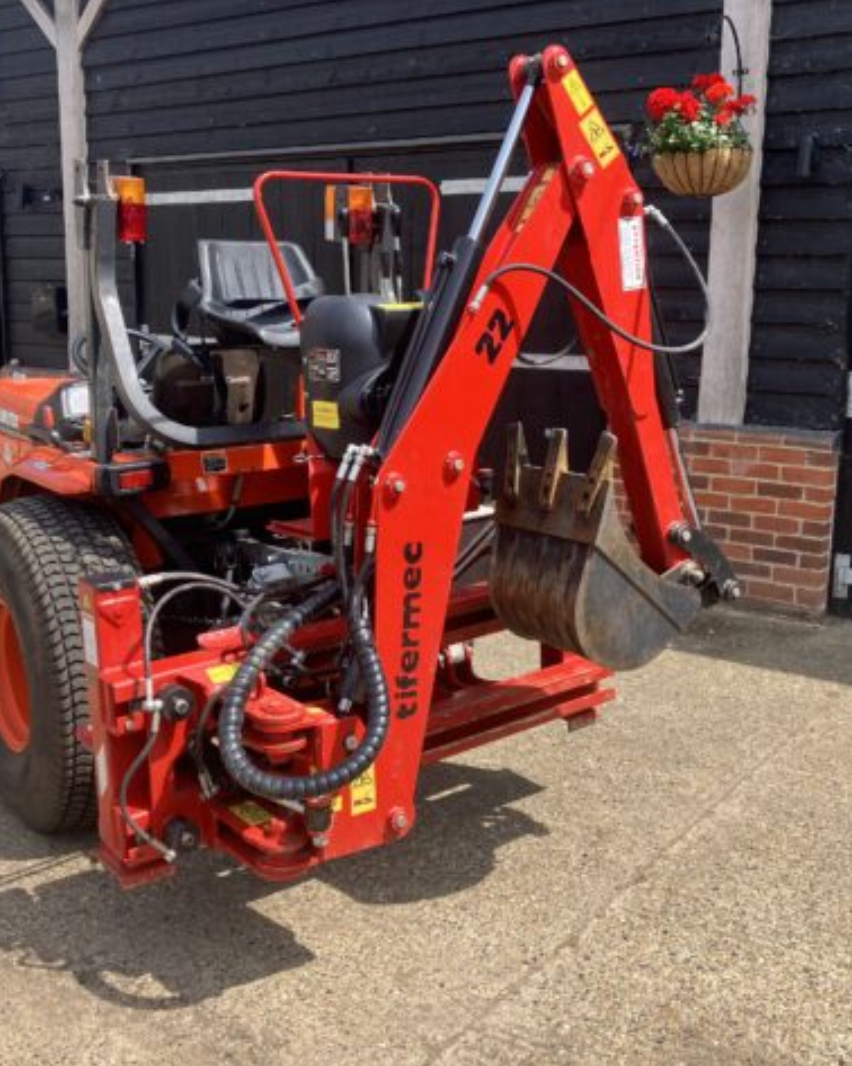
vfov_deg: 49.1
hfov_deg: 40.1
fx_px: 1167
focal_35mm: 37
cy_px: 539
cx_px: 444
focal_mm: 3.99
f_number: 1.8
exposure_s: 1/813
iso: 32
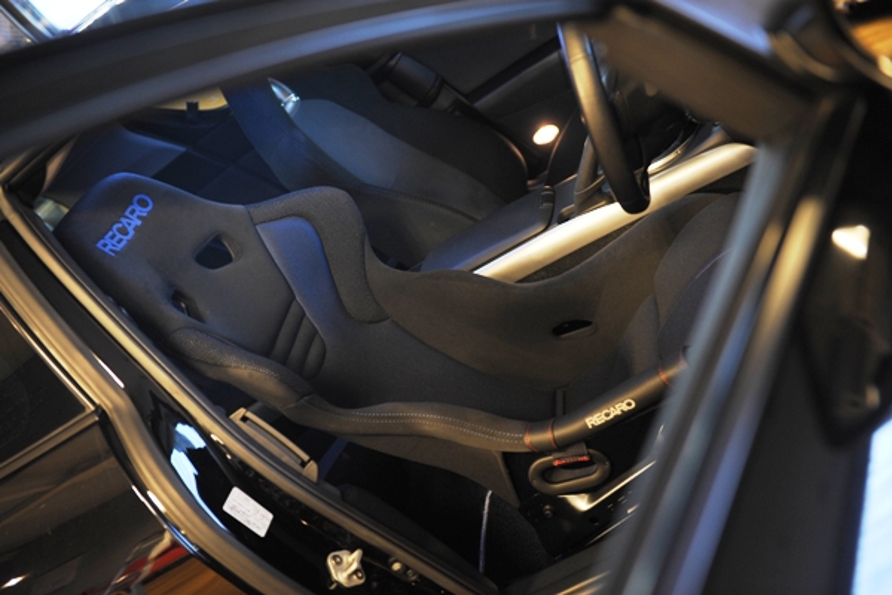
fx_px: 1090
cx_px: 446
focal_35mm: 44
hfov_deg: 44.5
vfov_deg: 30.5
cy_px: 298
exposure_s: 1/8
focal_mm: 44
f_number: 2.8
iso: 800
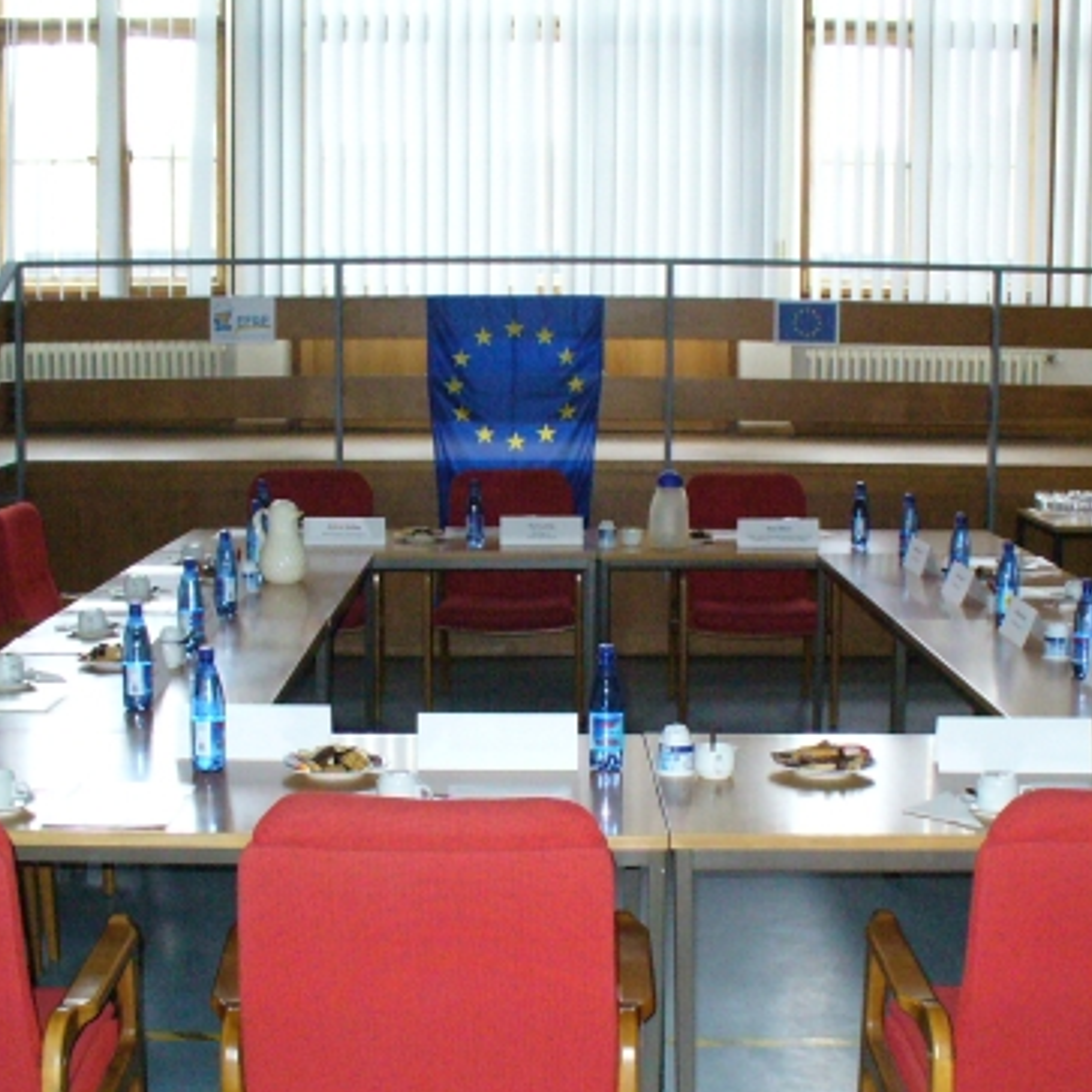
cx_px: 560
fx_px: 1927
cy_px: 653
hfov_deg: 31.6
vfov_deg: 31.5
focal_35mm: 54
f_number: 2.8
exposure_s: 1/60
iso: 400
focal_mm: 6.1
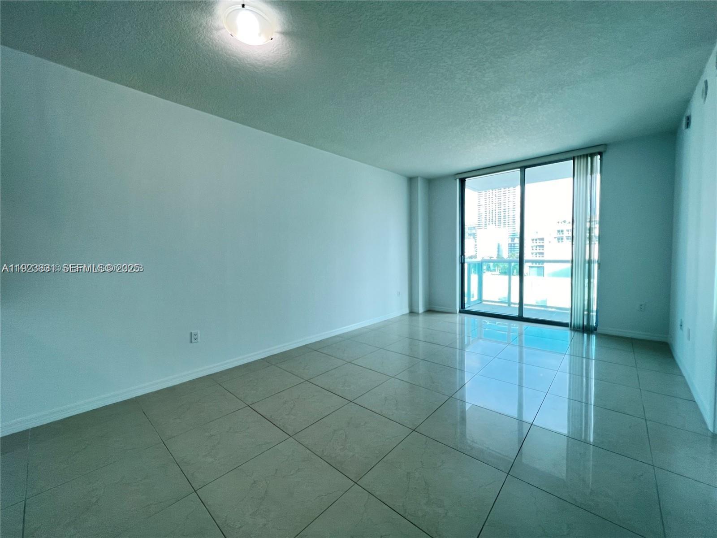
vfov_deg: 89.9
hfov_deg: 106.2
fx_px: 269
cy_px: 269
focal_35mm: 13
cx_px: 358
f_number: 1.8
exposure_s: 1/120
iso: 100
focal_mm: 1.57
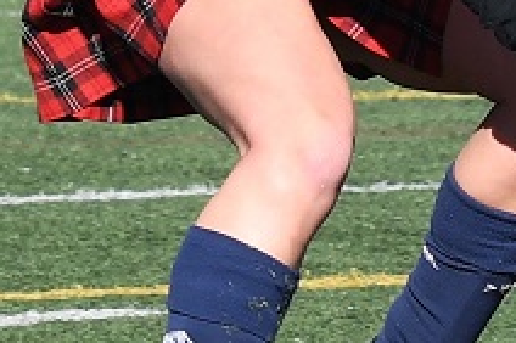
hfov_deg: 3.3
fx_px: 9026
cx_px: 152
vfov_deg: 2.2
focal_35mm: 630
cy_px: 18
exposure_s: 1/1000
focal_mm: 95
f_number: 5.6
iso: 200
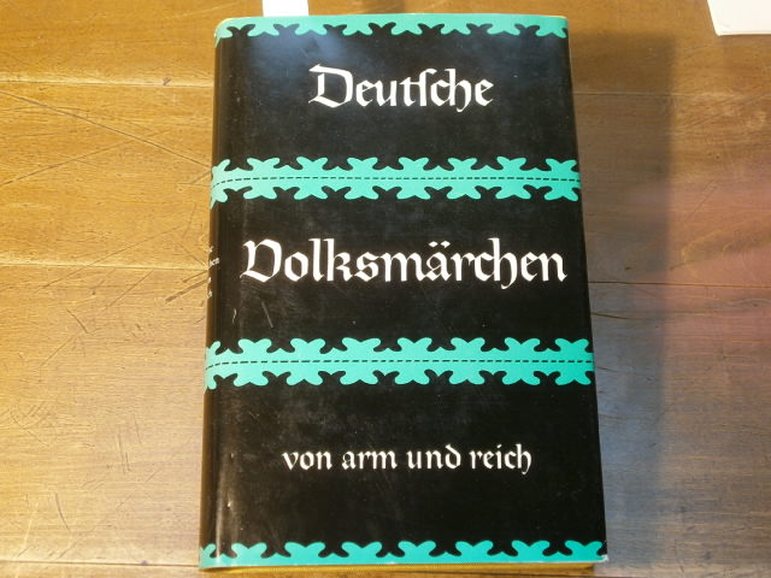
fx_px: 1180
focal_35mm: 53
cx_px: 386
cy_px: 289
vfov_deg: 27.5
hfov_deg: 36.2
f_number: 4.1
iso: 160
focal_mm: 9.4
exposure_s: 1/2
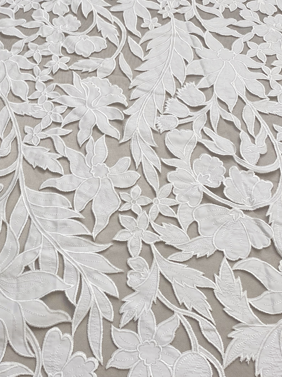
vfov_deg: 38.2
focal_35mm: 50
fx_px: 543
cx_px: 52
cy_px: 174
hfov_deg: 28.4
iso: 32
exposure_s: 1/191
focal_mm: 4.25
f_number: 1.8
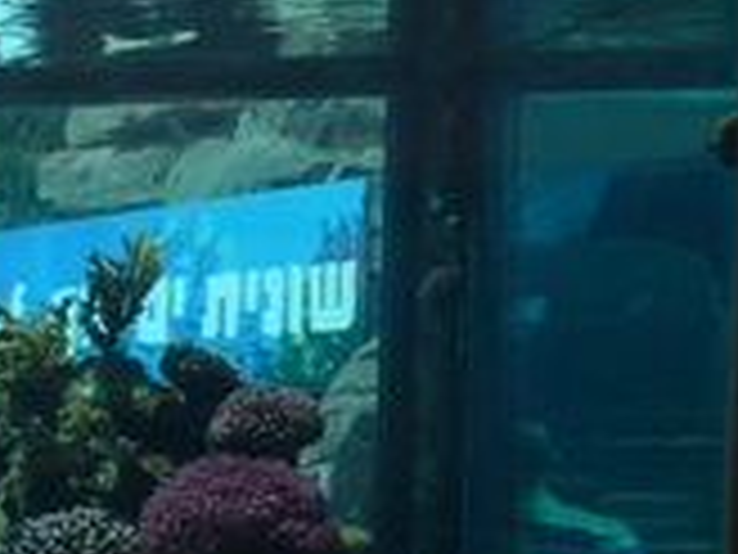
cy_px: 766
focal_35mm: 117
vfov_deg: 12.2
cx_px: -572
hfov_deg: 14.8
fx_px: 2494
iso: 100
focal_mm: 5.4
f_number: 4
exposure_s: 1/640
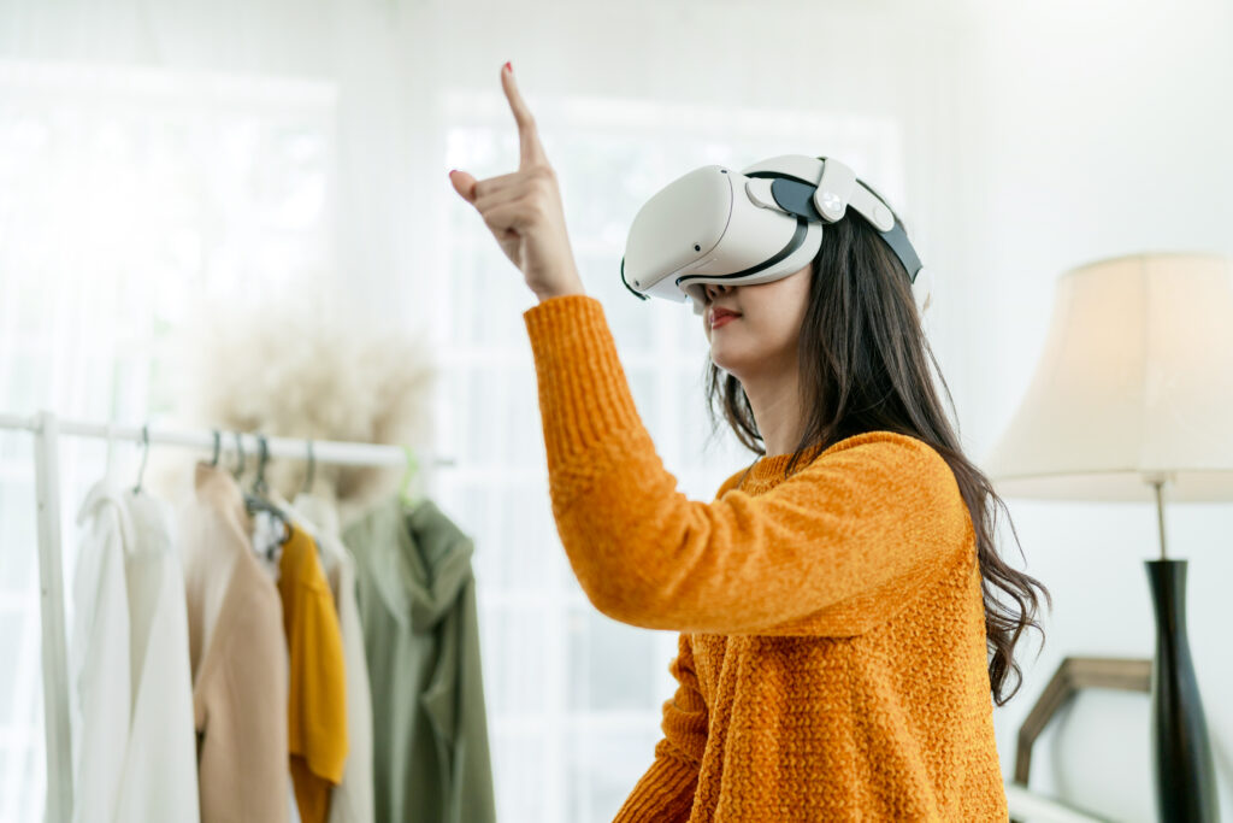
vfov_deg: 37.9
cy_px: 412
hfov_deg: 54.4
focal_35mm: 35
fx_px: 1199
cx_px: 616
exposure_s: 1/800
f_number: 1.4
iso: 400
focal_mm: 35
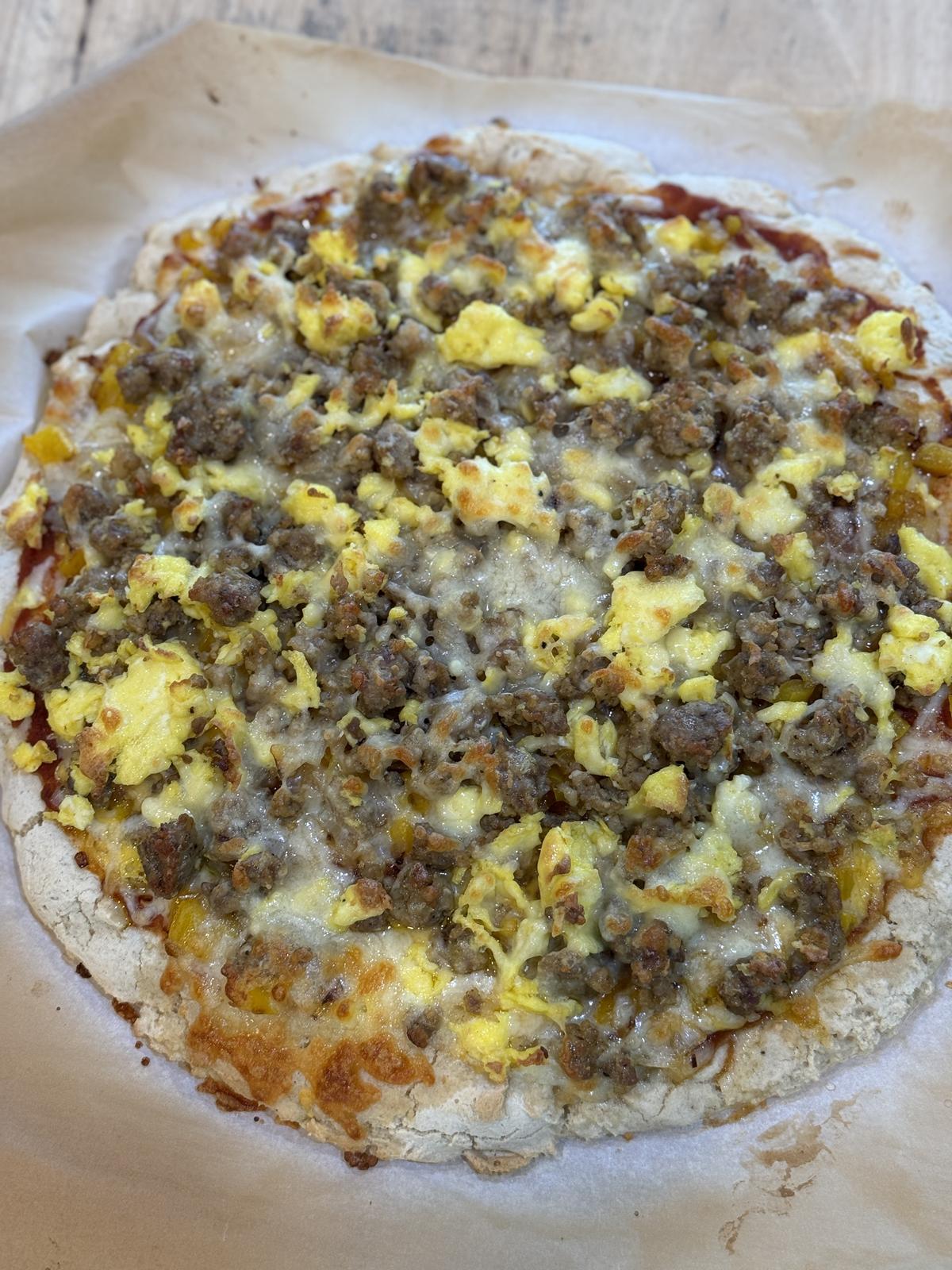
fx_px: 1760
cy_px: 635
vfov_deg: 39.7
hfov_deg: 30.3
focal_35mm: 48
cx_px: 476
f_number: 1.78
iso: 80
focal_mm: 6.76
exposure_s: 1/60
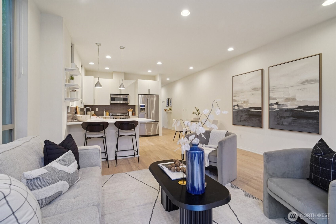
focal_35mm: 16
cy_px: 112
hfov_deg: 96.7
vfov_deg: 73.7
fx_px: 149
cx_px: 168
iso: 1600
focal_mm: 16
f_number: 8
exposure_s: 1/20
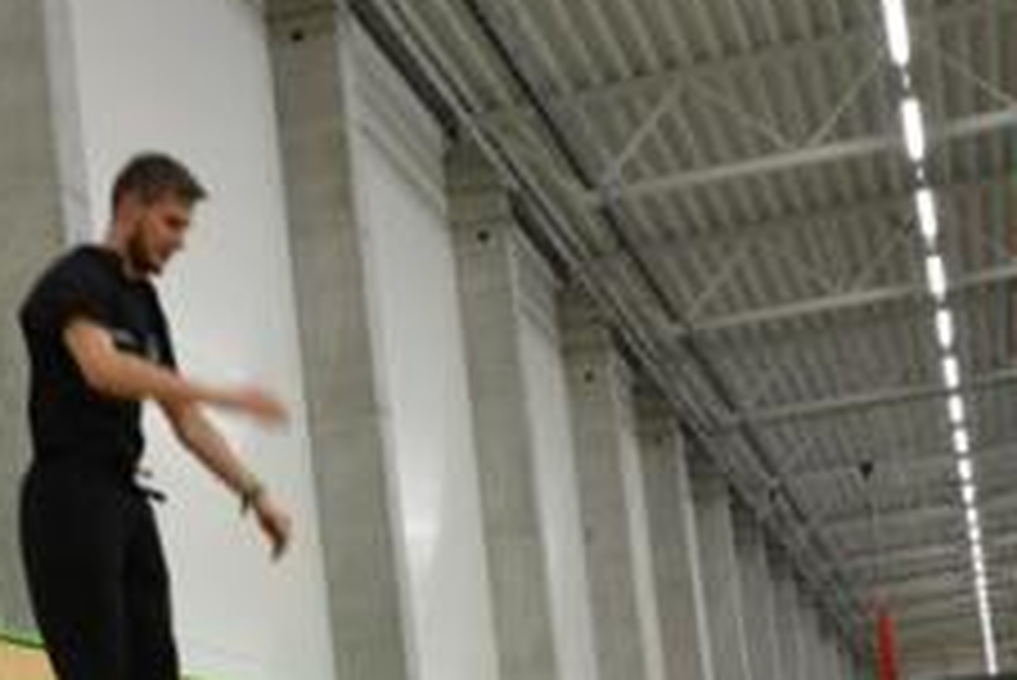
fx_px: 2063
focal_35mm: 73
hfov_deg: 27.6
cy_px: 806
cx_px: 364
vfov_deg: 17.8
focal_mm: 22
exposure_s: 1/80
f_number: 3.8
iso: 1600
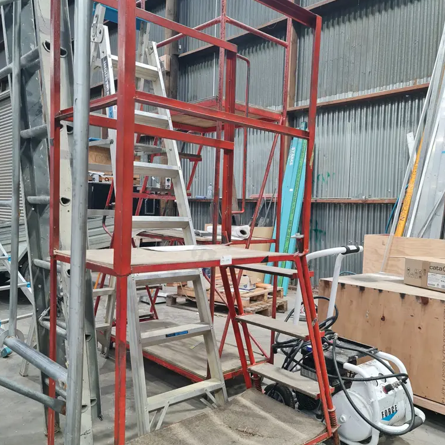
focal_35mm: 30
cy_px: 231
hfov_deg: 54.0
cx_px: 220
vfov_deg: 54.0
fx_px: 436
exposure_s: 1/100
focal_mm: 7
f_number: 1.8
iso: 250
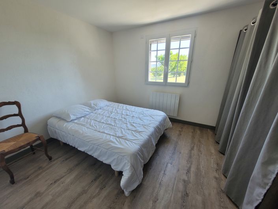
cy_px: 104
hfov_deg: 106.2
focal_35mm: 13
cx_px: 139
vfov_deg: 89.9
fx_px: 104
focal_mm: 1.74
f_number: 2.2
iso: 50
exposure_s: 1/50
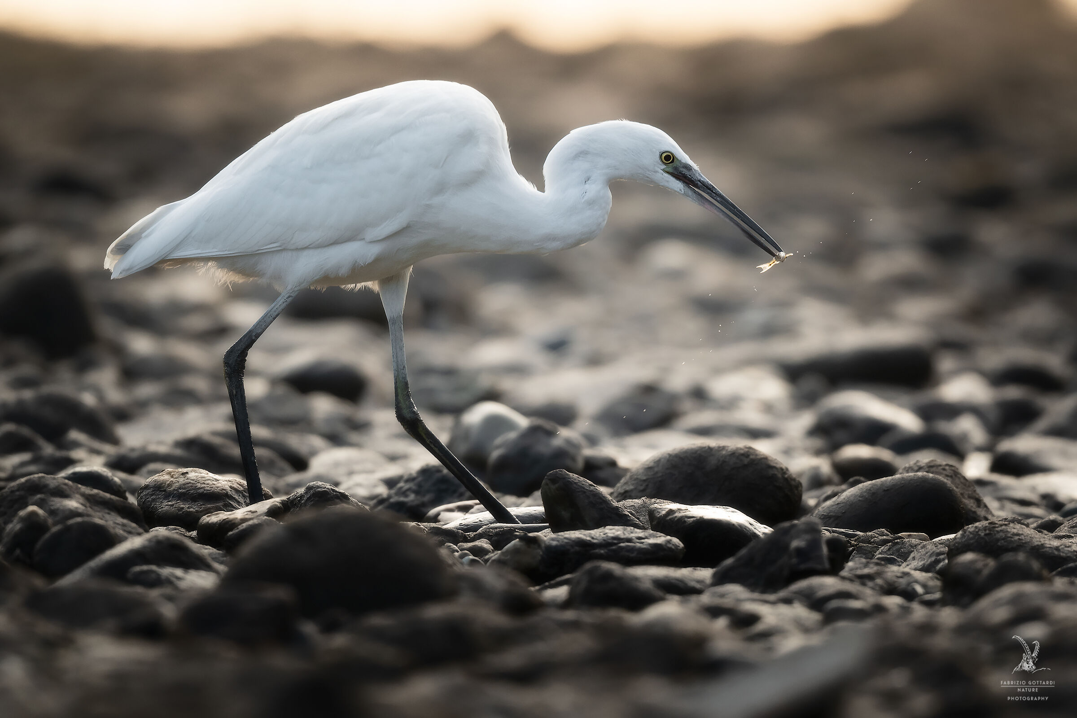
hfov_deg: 2.7
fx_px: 22436
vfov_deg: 1.8
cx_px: 538
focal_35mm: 750
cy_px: 359
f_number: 5.6
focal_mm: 500
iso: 900
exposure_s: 1/1000
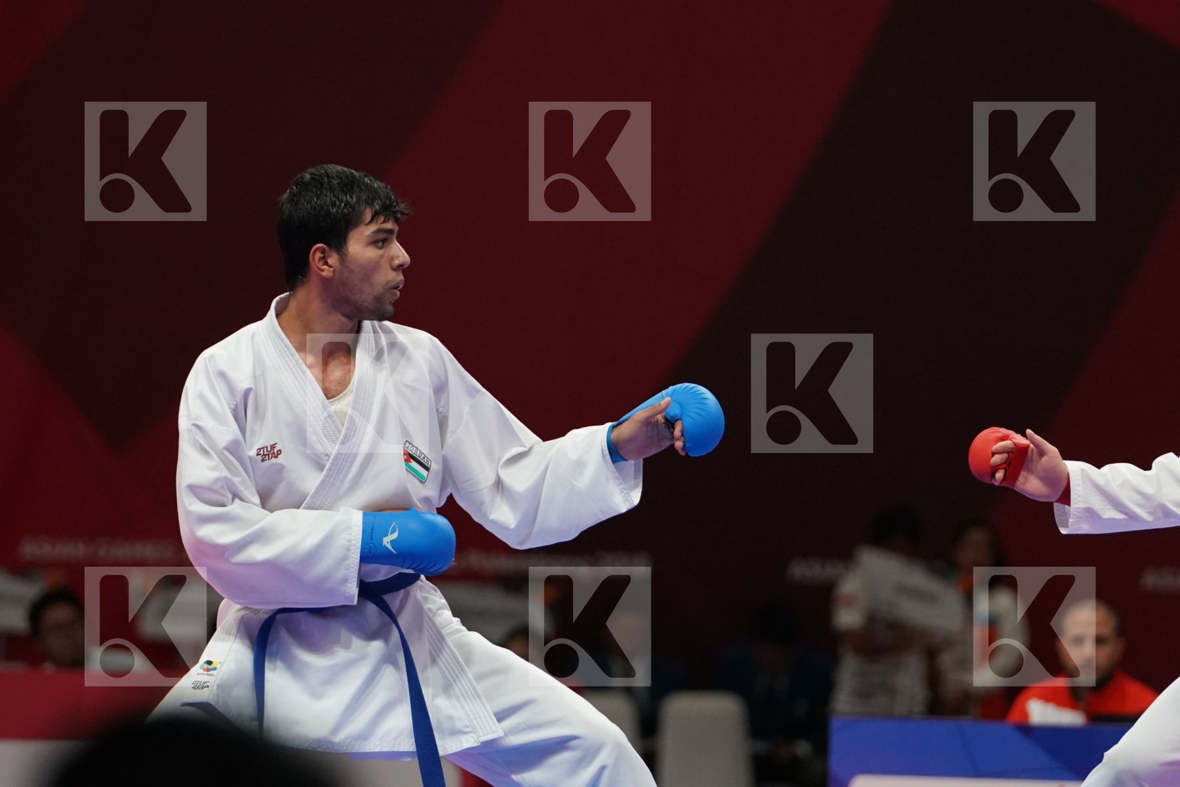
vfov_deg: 4.6
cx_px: 590
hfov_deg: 6.9
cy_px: 394
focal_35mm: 300
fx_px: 9833
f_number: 4
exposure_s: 1/1000
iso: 3200
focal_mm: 200
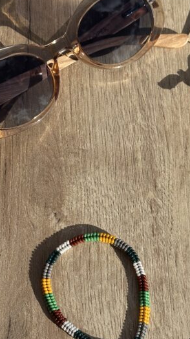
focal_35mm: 80
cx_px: 101
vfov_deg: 26.5
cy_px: 198
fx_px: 717
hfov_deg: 15.1
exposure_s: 1/5263
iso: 64
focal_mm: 6.86
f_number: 1.78
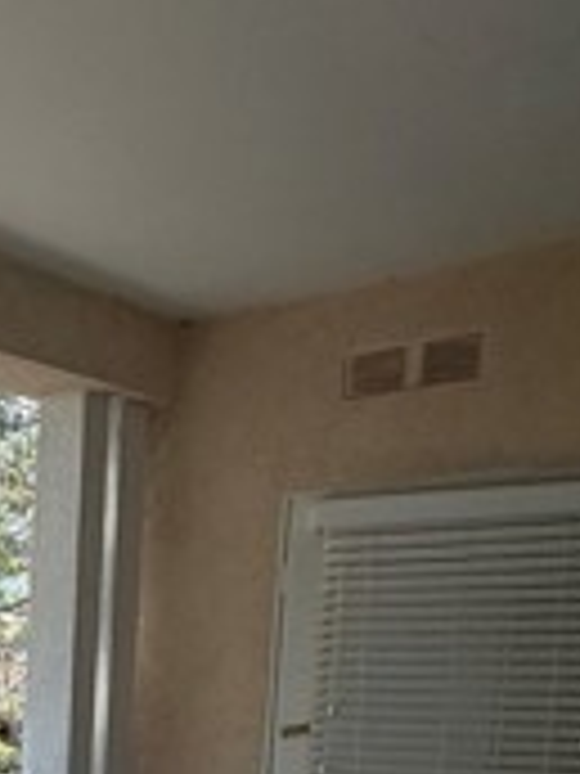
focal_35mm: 52
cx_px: -468
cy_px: 828
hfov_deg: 20.1
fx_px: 1162
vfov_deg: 32.8
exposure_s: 1/125
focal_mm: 2.22
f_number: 2.2
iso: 50
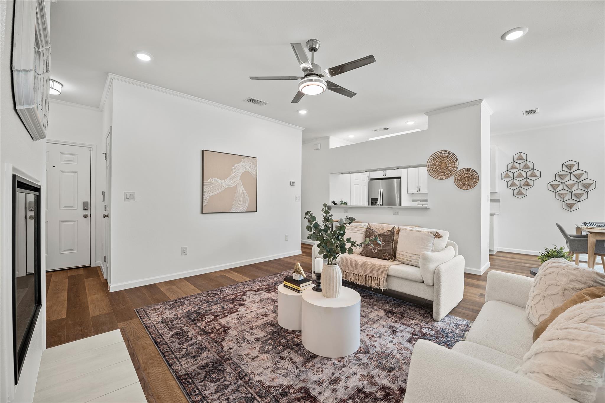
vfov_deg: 81.2
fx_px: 235
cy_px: 202
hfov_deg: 104.3
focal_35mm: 14
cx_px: 302
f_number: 8
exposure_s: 1/4
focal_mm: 14
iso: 250
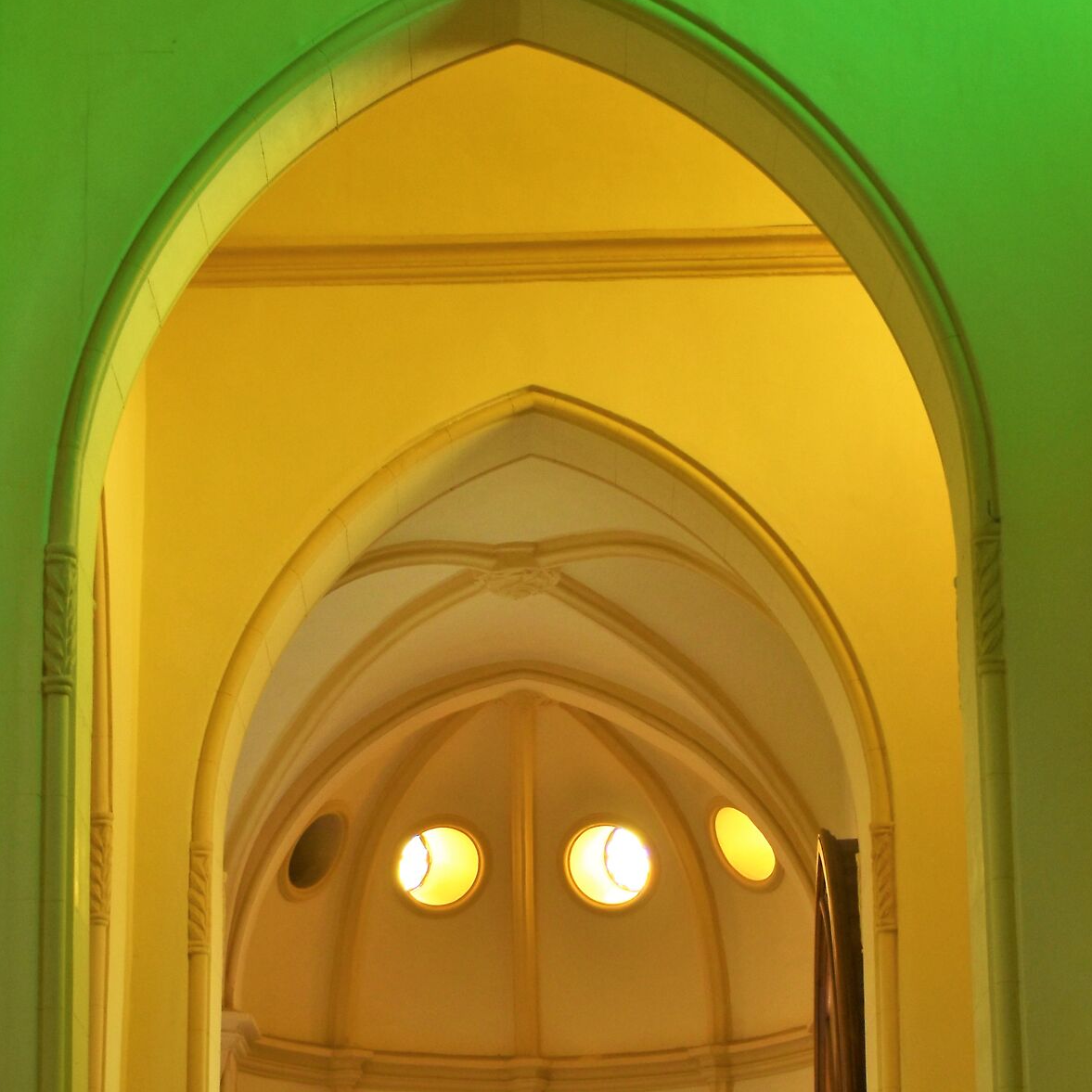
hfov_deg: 22.2
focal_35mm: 78
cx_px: 519
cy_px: 247
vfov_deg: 22.0
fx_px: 2784
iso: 200
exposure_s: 1/40
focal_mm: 30
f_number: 4.5
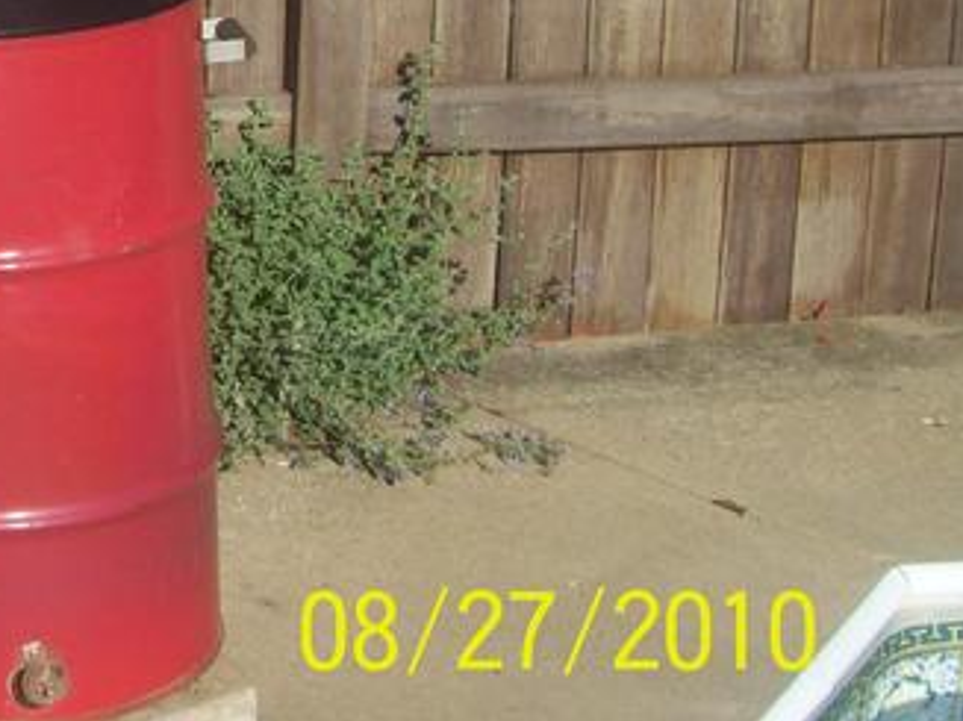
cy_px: -168
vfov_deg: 14.4
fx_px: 2753
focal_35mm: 99
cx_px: -318
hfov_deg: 18.4
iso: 80
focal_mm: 6
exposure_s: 1/591
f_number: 4.8
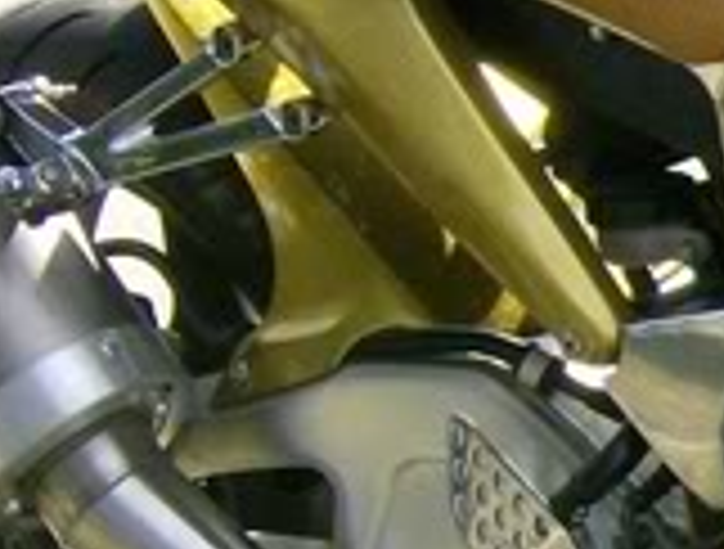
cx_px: 1331
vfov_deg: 8.3
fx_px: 3758
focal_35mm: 179
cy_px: 423
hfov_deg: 10.3
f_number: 4.7
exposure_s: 1/257
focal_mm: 6
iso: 100
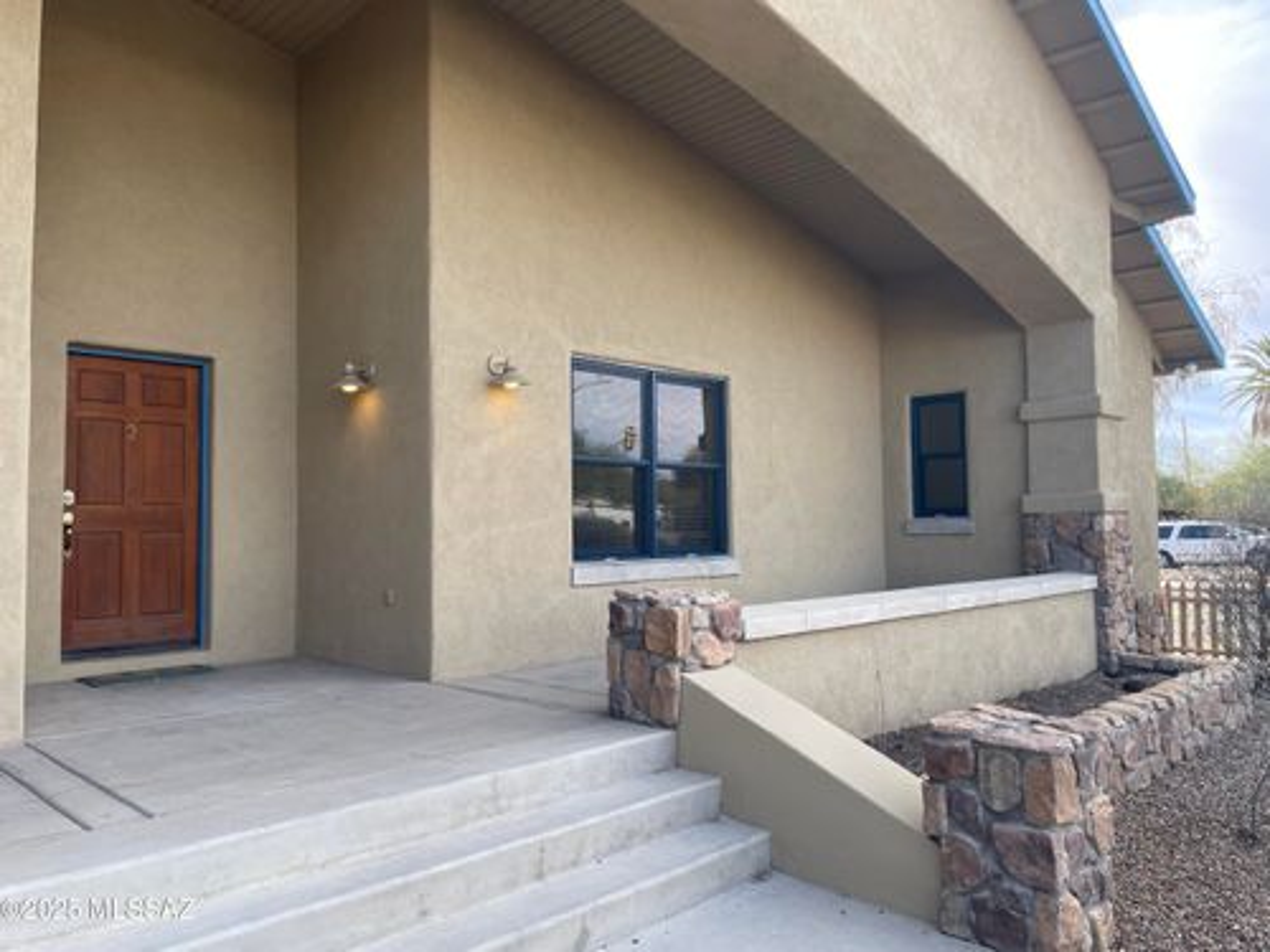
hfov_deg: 67.3
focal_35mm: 26
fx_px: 954
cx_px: 635
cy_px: 476
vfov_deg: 53.1
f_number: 1.6
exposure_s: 1/619
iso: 32
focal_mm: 4.2
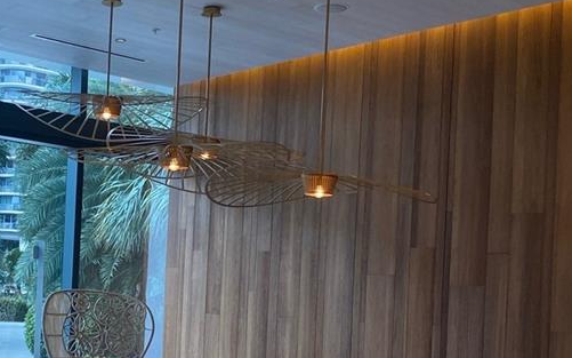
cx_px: 122
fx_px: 1029
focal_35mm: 66
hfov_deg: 30.4
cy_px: 286
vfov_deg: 19.5
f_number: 1.8
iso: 100
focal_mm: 4.25
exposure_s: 1/120
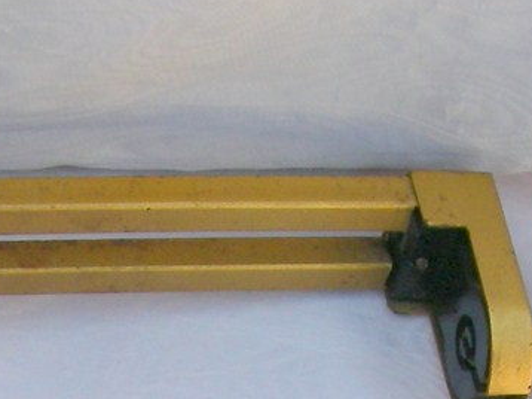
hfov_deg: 11.6
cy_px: 852
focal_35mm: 170
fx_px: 2611
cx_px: 79
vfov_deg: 8.2
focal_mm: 6.2
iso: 64
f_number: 4.3
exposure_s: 1/100
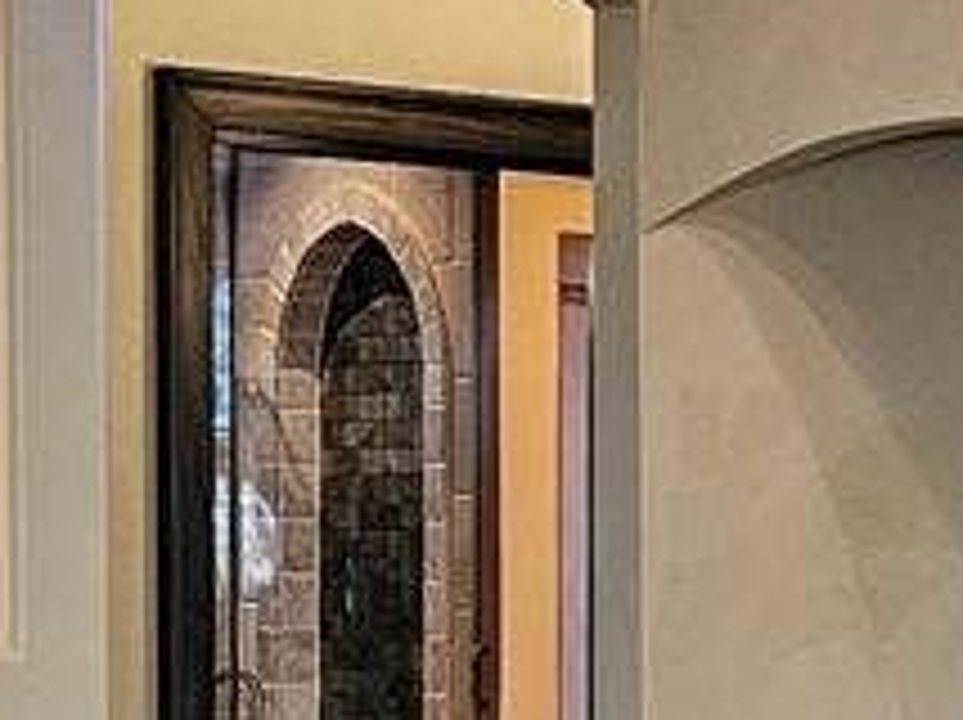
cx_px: 1310
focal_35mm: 172
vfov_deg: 8.5
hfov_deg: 11.2
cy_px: 810
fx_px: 4780
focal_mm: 6.3
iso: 500
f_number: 1.7
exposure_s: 1/120
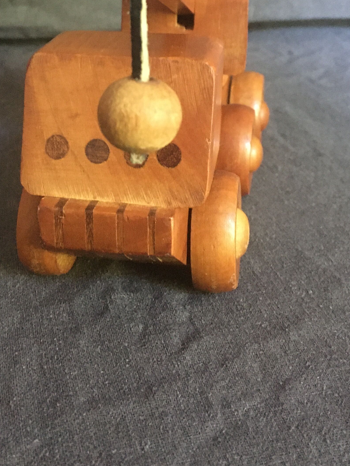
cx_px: 171
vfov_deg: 33.1
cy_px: 43
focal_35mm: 55
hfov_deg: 26.6
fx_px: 742
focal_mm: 4.15
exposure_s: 1/17
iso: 500
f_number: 2.2
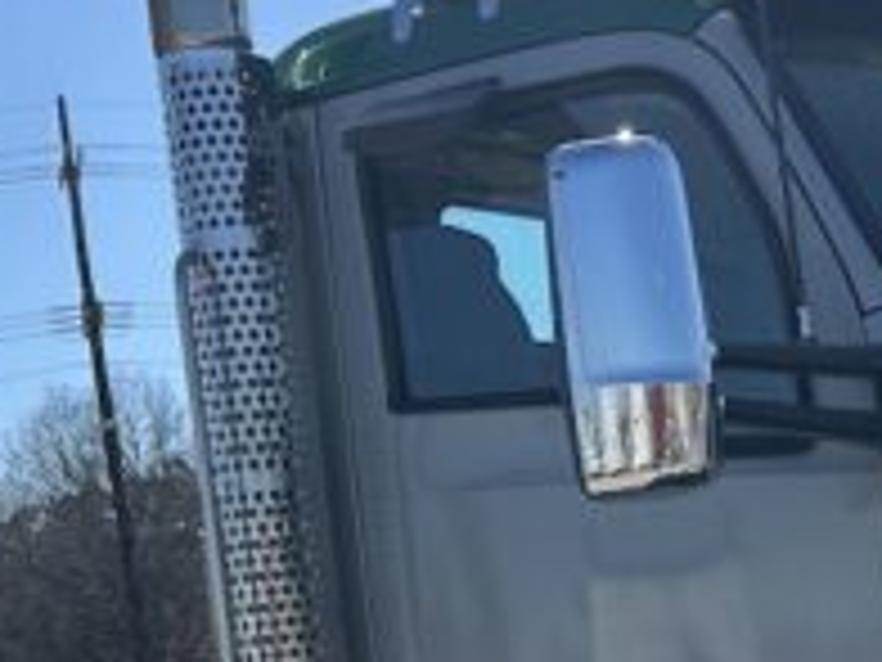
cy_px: 743
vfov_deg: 15.3
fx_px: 2395
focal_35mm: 94
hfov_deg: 20.6
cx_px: 724
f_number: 1.78
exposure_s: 1/5848
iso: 80
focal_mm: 6.86
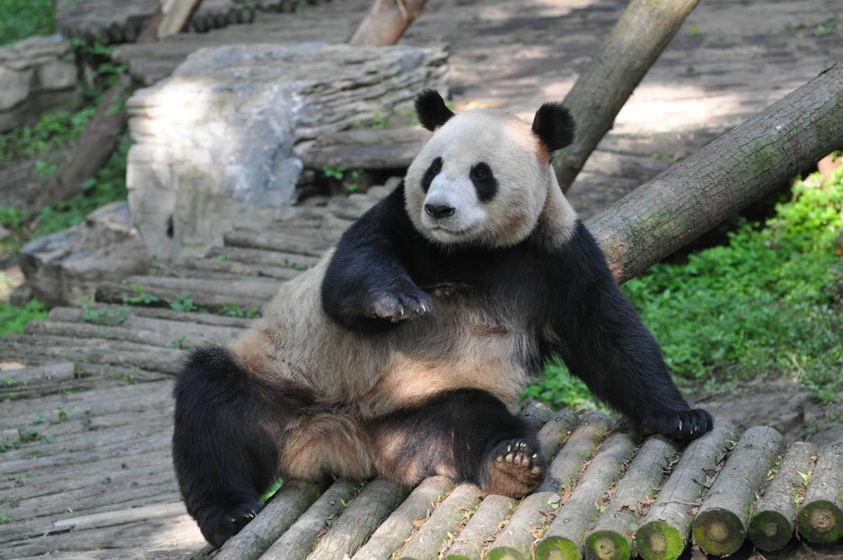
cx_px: 422
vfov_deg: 8.3
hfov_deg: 12.5
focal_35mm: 165
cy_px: 280
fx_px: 3859
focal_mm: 110
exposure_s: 1/250
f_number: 4.5
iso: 800
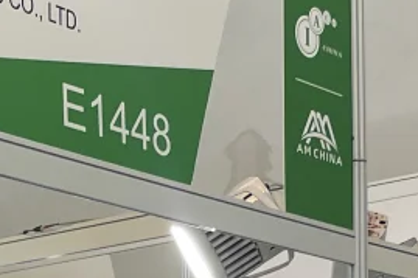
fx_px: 1683
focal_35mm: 145
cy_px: 497
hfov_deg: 13.9
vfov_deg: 9.0
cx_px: -25
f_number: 1.6
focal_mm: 4.2
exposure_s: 1/100
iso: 80
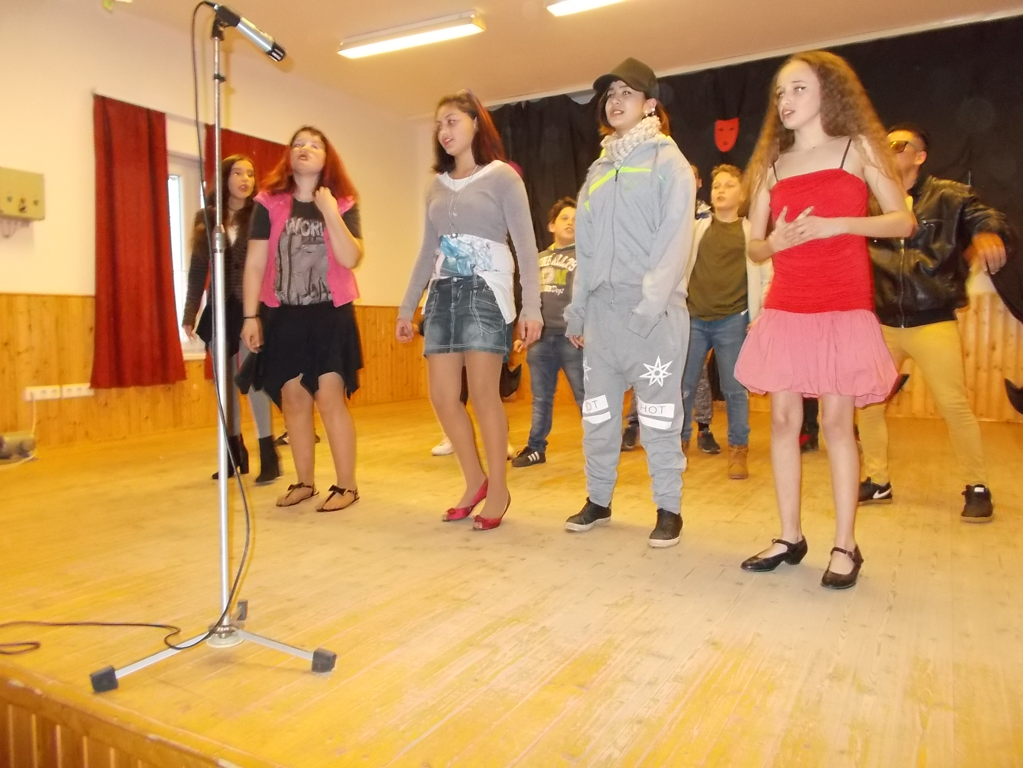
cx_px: 512
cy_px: 384
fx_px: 768
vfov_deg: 53.1
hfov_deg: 67.3
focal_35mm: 26
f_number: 3.2
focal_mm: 4.6
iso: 400
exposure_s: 1/25
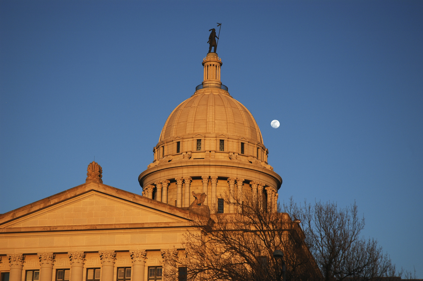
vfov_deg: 16.5
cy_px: 140
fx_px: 969
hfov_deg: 24.6
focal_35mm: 82
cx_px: 212
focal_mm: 55
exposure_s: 1/640
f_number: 5.6
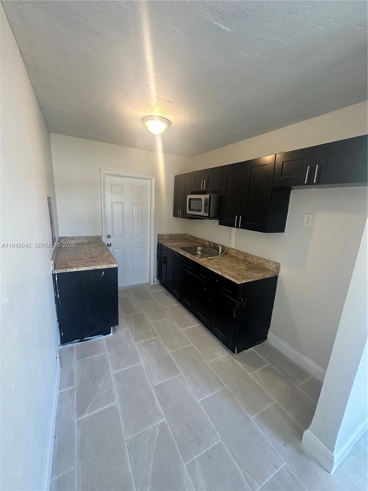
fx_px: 198
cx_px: 184
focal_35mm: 14
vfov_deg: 102.1
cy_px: 246
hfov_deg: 85.7
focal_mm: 2.22
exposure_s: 1/60
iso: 320
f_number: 2.2
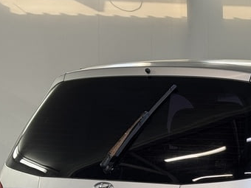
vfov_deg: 11.5
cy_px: 206
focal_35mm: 127
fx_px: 921
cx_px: 210
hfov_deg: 15.4
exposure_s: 1/121
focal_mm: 6.76
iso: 50
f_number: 1.78
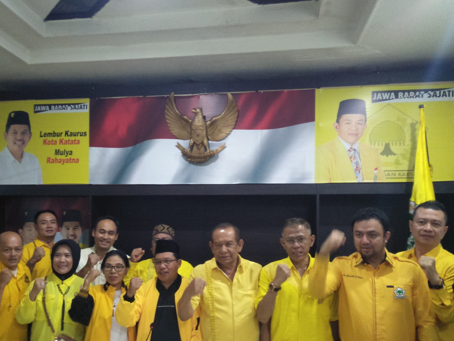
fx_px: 341
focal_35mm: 26
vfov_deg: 52.6
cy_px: 210
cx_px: 186
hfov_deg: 66.8
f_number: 2.2
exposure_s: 1/17
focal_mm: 3.46
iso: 498
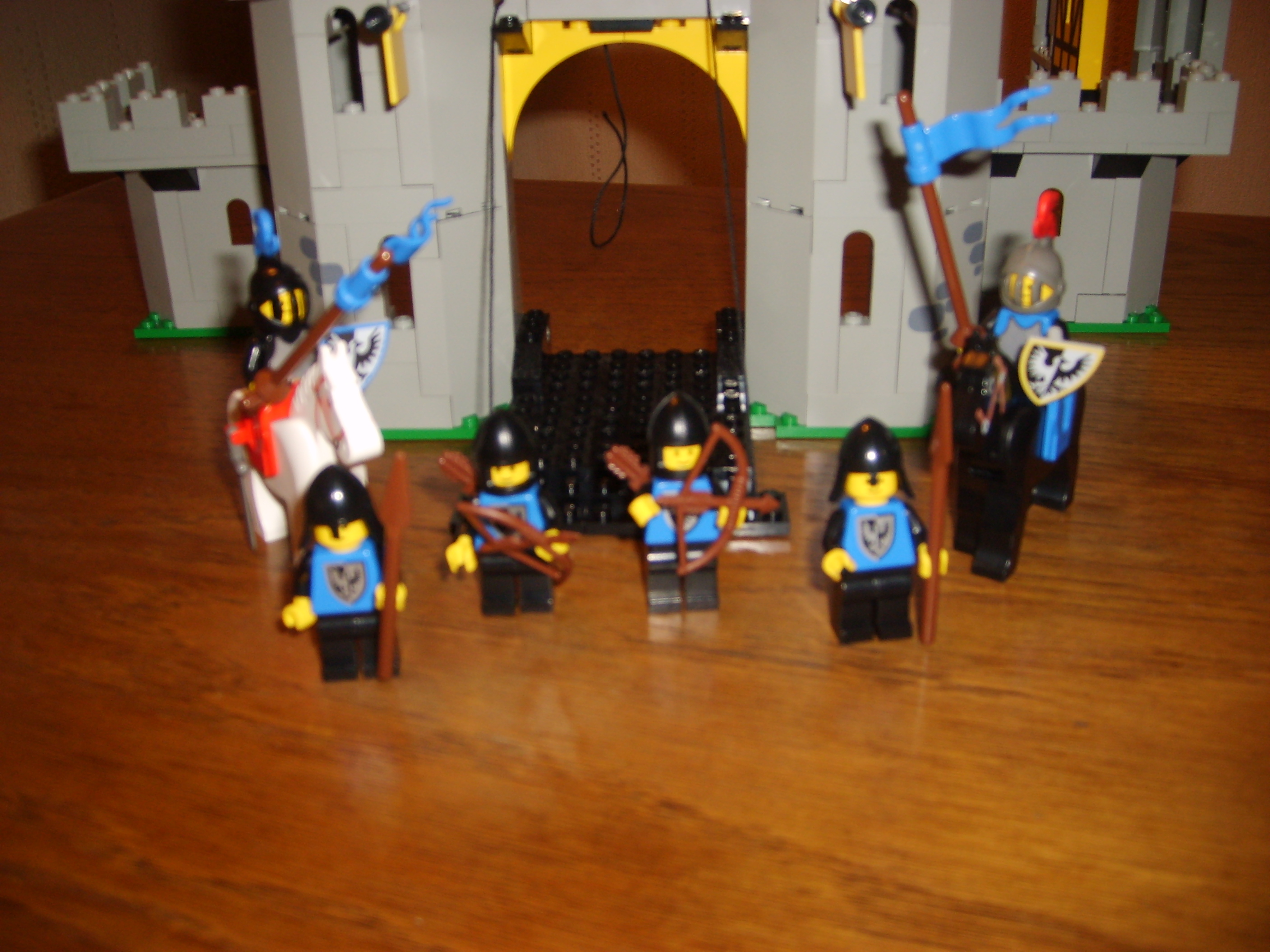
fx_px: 1284
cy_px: 476
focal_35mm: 35
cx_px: 635
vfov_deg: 40.7
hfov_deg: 52.6
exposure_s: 1/45
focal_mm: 5.8
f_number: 2.8
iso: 100
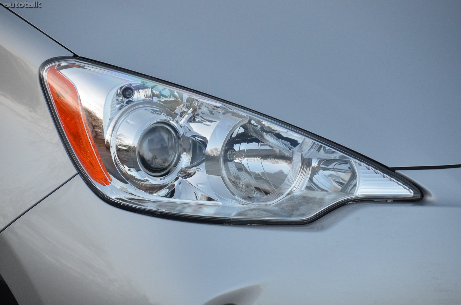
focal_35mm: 300
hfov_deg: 6.9
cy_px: 152
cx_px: 230
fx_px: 3834
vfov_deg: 4.6
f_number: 5.6
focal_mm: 200
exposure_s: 1/500
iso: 1400
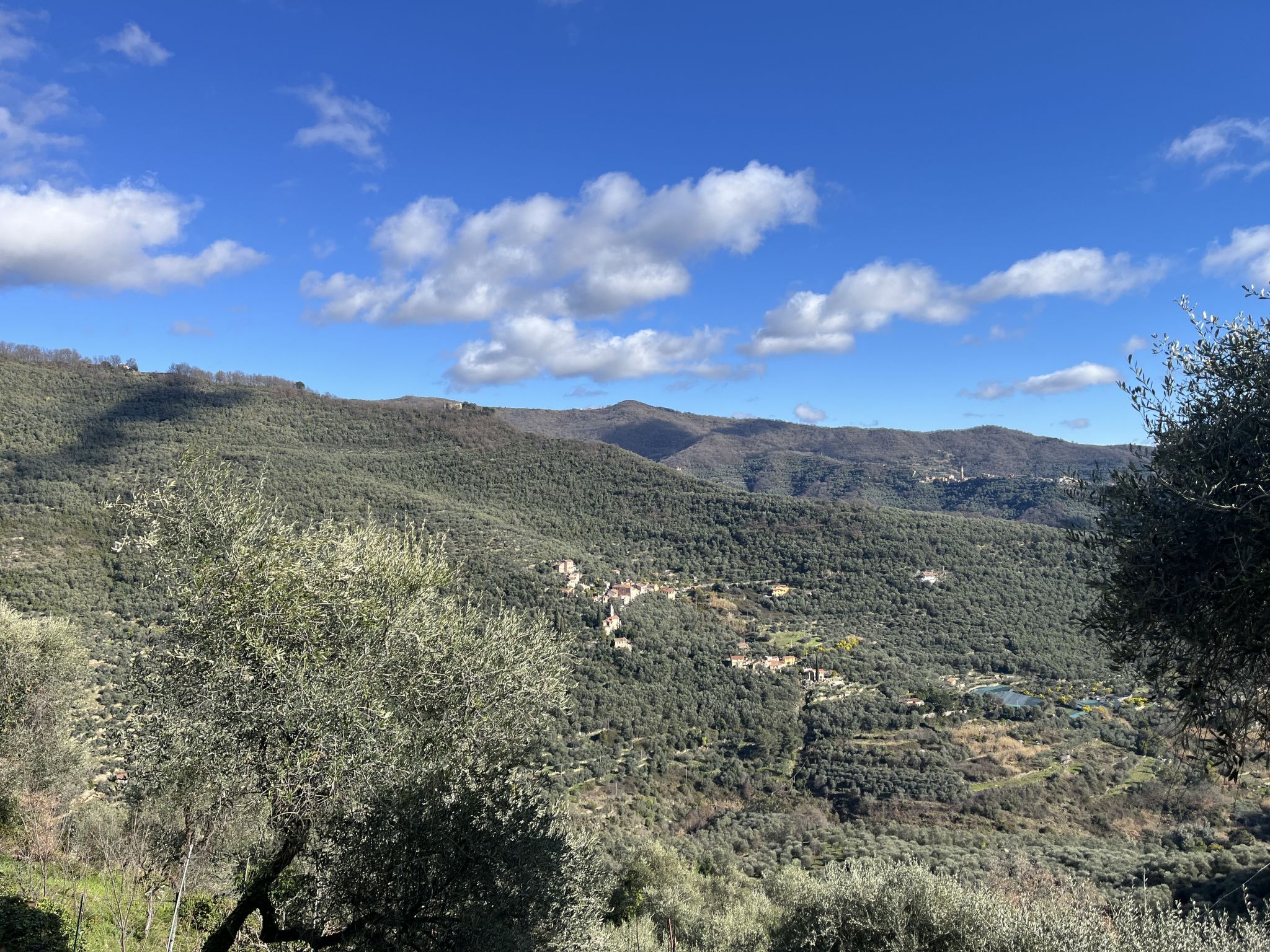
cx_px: 635
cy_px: 476
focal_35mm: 26
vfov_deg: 53.1
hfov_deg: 67.3
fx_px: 954
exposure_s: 1/3135
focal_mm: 5.1
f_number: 1.6
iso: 50
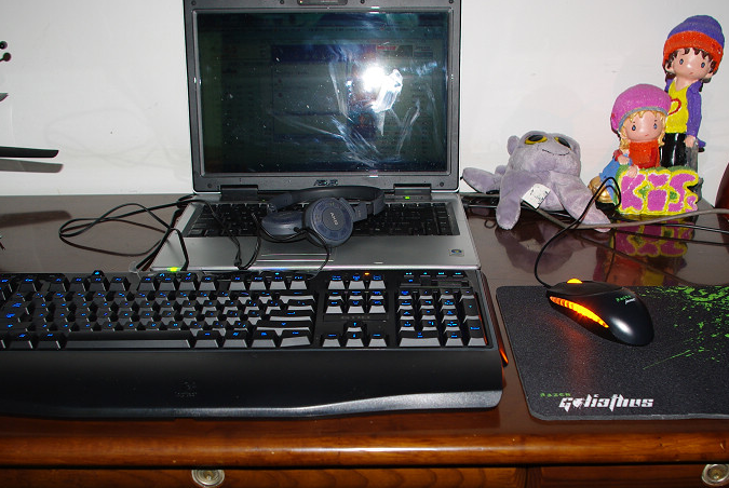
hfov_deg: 48.4
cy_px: 341
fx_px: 811
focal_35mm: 40
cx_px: 382
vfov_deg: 33.1
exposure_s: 10
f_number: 5
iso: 100
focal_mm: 18
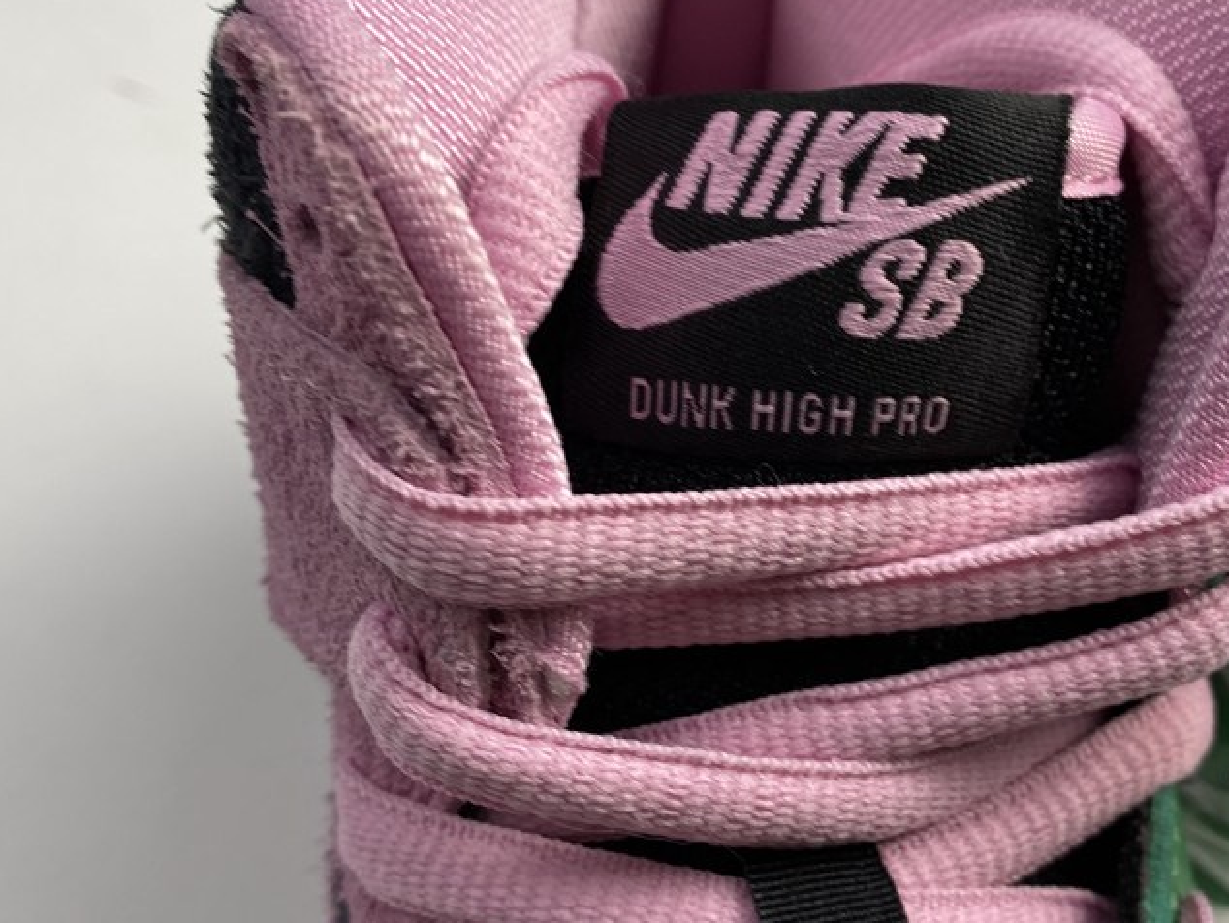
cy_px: 487
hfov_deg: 45.4
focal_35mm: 41
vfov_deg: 35.1
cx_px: 760
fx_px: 1456
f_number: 1.8
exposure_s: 1/100
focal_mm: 4.25
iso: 50
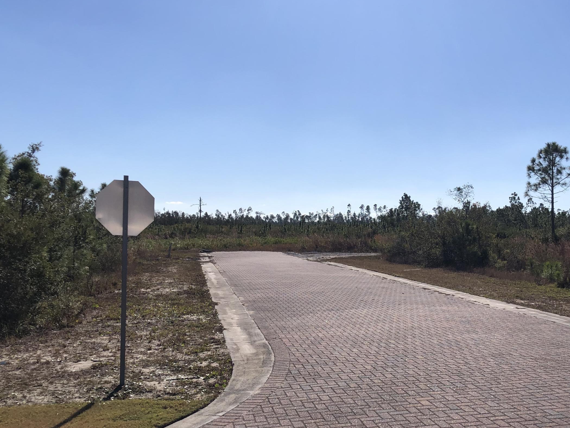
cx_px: 351
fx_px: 659
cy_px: 258
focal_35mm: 40
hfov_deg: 46.4
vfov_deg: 35.8
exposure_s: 1/4808
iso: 20
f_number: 1.8
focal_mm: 4
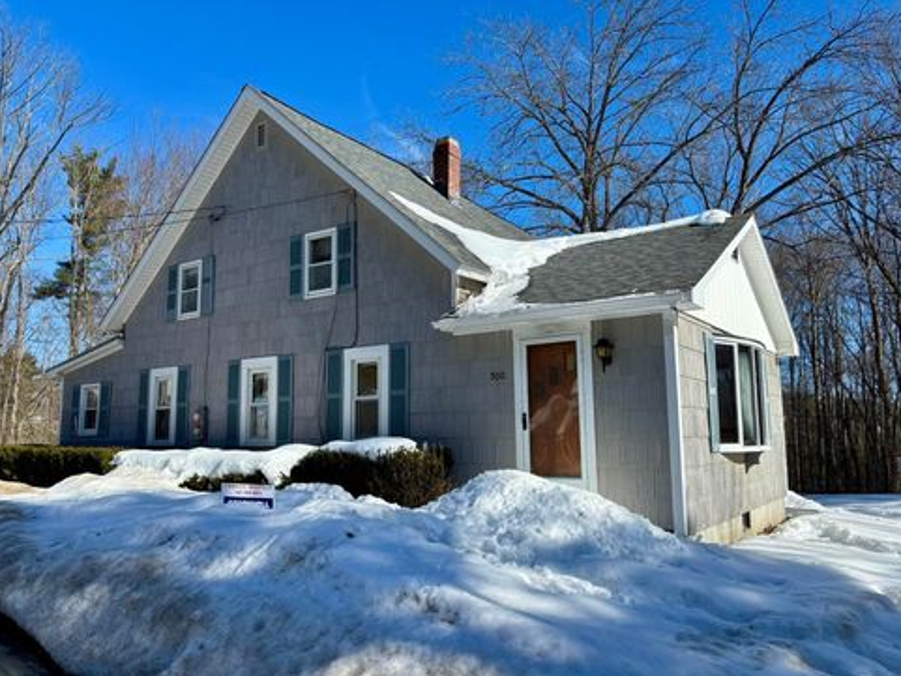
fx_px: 703
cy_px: 347
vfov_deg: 51.4
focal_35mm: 27
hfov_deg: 65.3
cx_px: 444
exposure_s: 1/3311
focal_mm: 5.96
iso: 50
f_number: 1.6
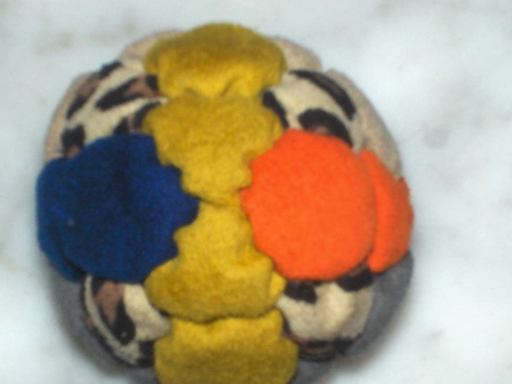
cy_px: 196
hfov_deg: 43.8
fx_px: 636
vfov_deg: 33.6
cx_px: 225
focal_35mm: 43
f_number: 6.5
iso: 100
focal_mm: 6.11
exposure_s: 1/60
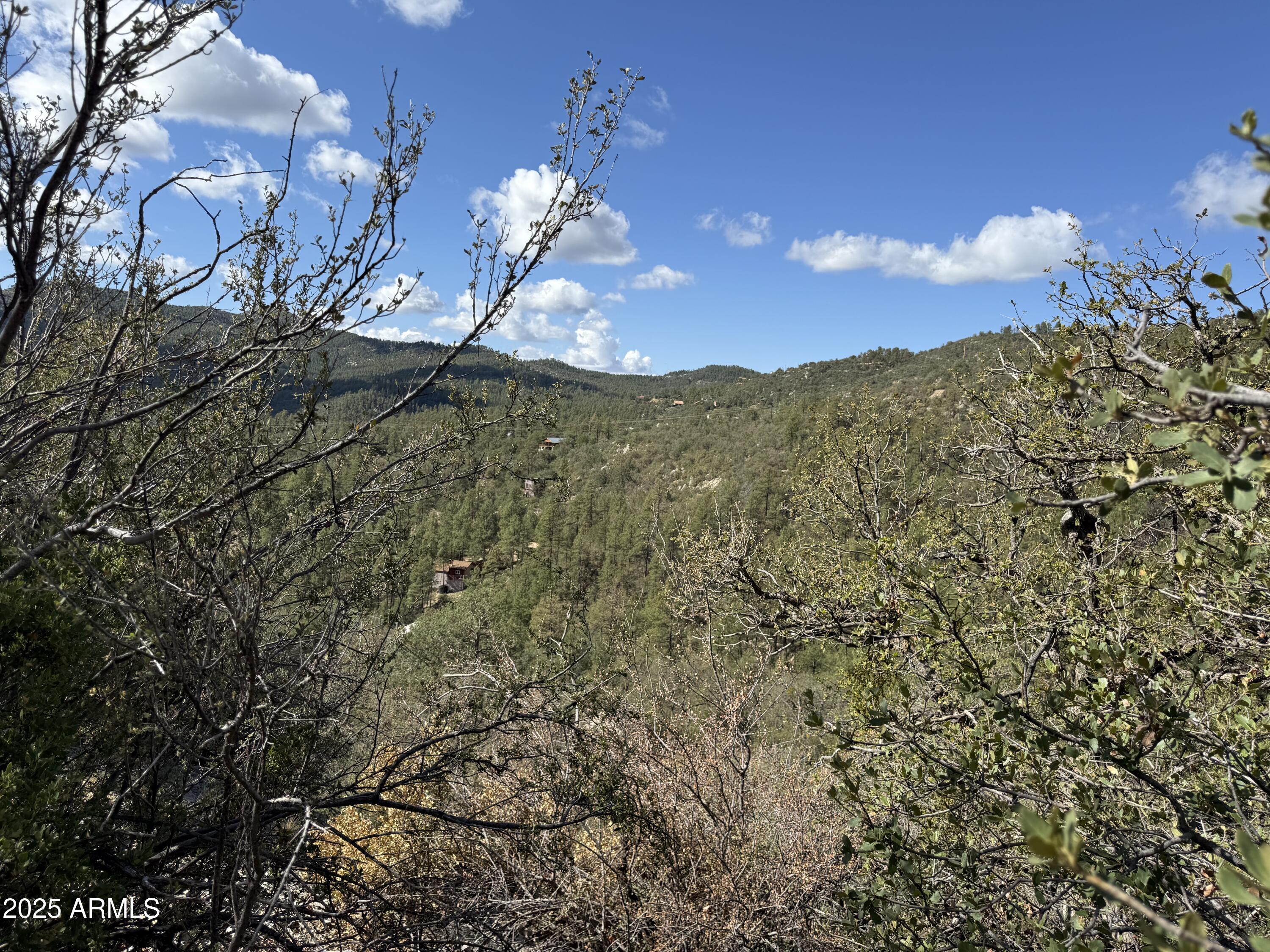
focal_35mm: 24
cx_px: 635
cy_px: 476
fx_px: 881
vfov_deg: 56.8
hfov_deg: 71.6
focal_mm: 6.76
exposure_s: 1/3759
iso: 80
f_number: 1.78
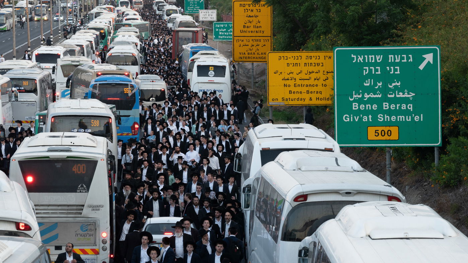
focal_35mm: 210
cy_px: 114
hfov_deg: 10.3
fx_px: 2606
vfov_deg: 5.8
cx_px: 234
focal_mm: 200
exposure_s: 1/100
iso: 1600
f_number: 13
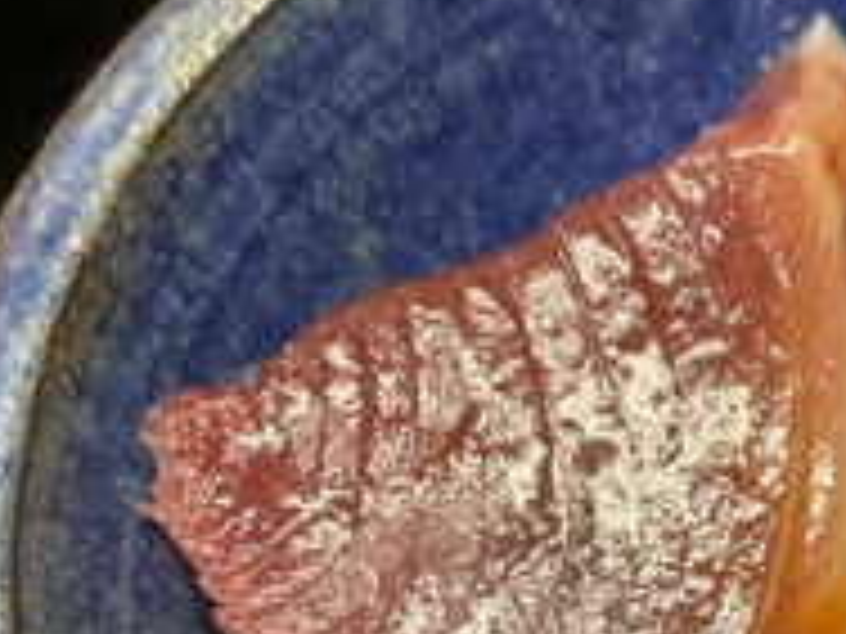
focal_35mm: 74
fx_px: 1809
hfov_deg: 25.1
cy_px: 665
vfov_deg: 19.2
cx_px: 837
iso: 125
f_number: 1.8
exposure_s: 1/60
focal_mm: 3
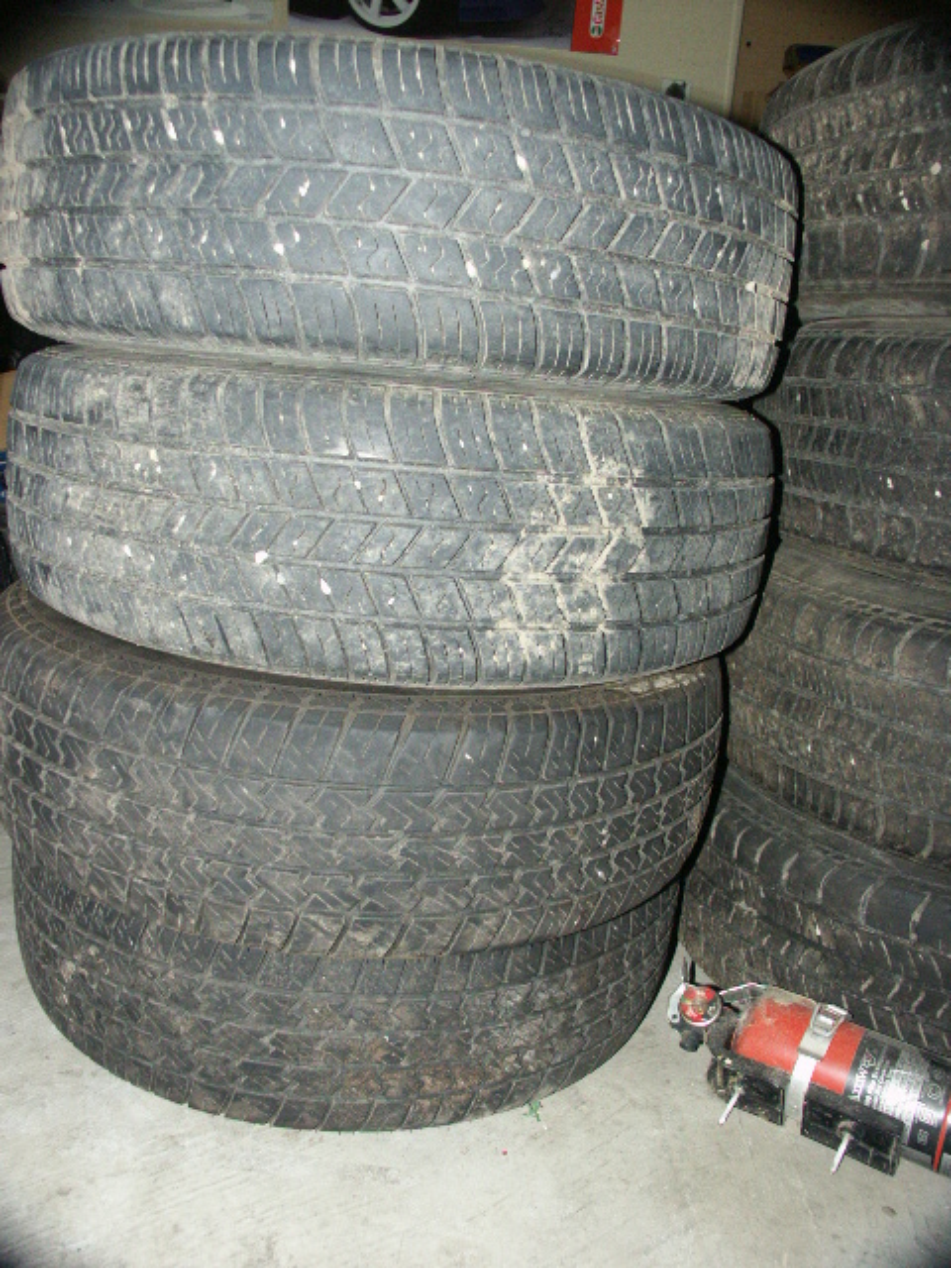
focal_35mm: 30
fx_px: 1099
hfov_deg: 46.8
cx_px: 476
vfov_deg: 60.0
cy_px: 634
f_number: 2.8
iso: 200
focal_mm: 7.91
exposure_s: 1/45
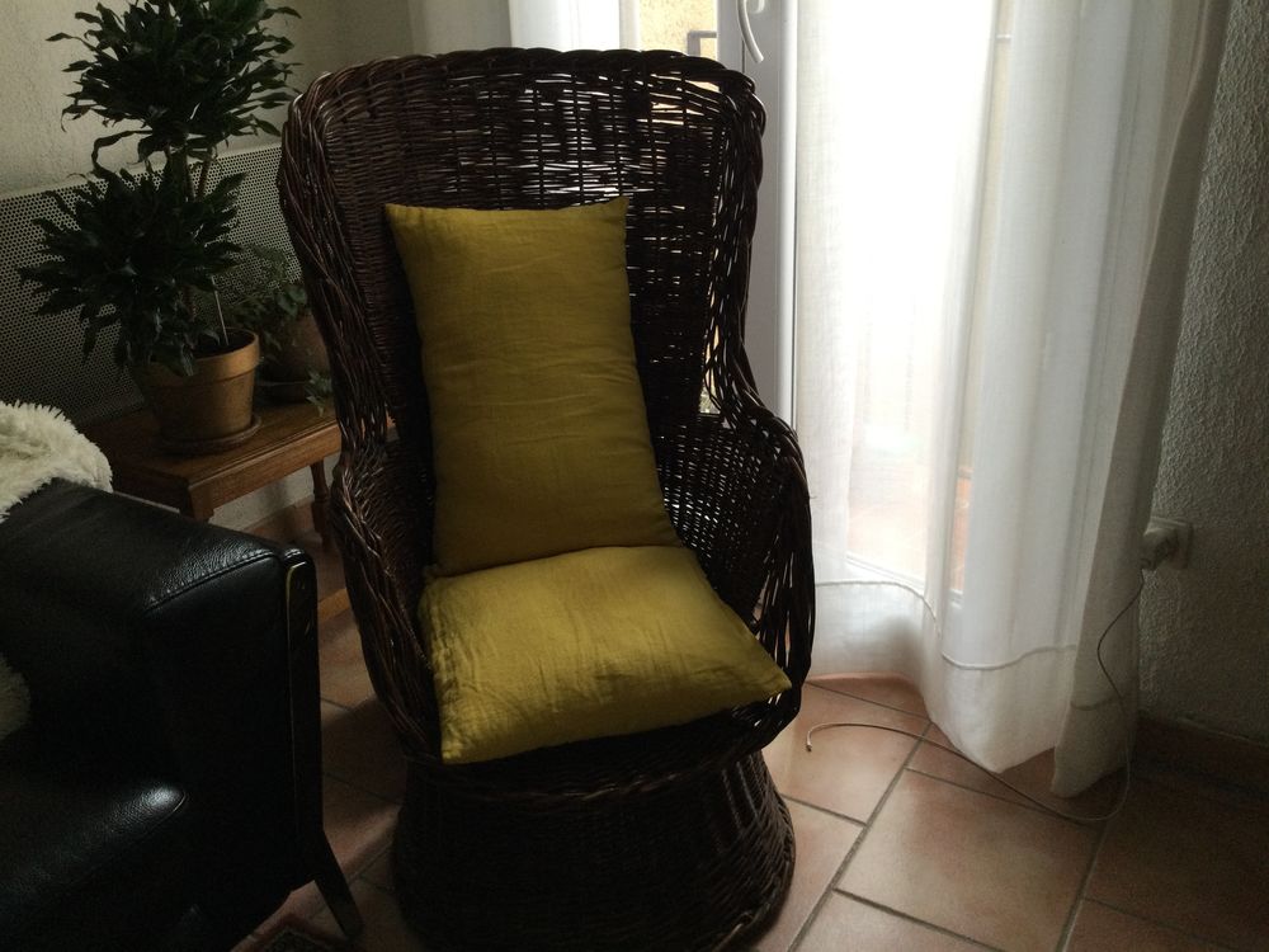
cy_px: 476
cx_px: 634
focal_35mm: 31
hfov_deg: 58.4
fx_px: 1136
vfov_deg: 45.4
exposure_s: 1/33
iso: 32
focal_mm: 3.3
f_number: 2.4
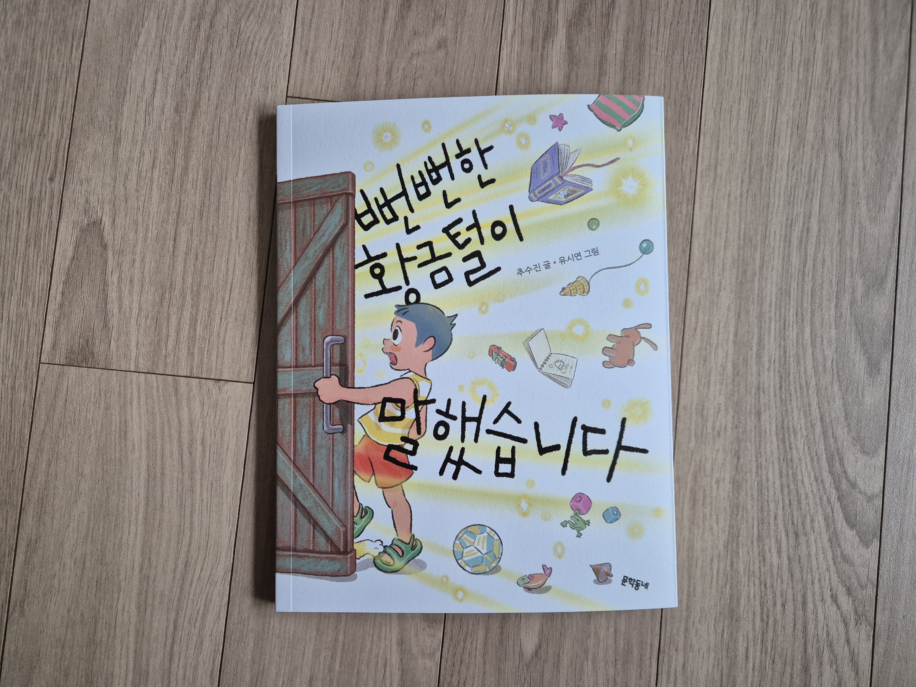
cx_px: 458
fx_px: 609
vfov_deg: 58.9
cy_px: 344
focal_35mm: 23
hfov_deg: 73.9
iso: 640
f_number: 1.8
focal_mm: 5.4
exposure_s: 1/120
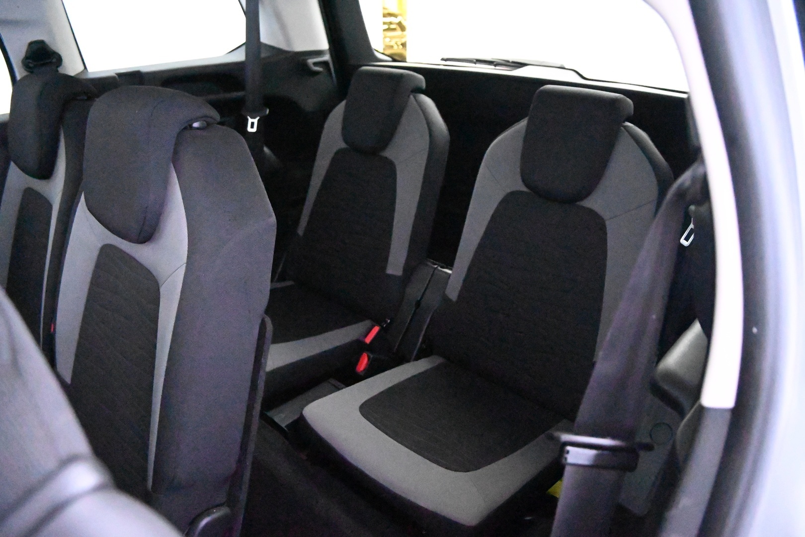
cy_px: 268
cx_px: 402
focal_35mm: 75
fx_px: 1677
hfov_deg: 27.0
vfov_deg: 18.2
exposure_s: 1/80
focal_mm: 50
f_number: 7.1
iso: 45600
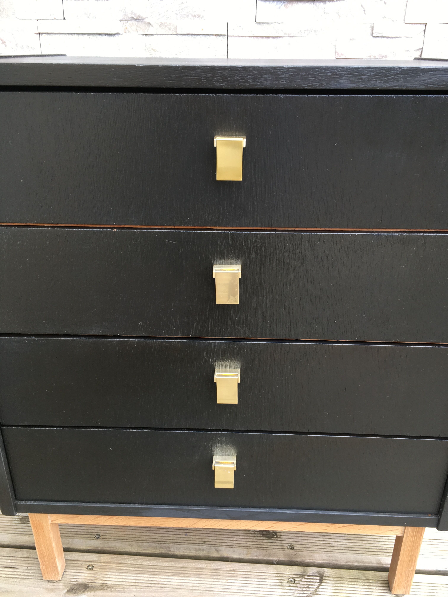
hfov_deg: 48.2
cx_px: 224
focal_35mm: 29
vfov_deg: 61.7
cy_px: 298
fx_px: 500
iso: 25
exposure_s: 1/50
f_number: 2.2
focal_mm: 4.15
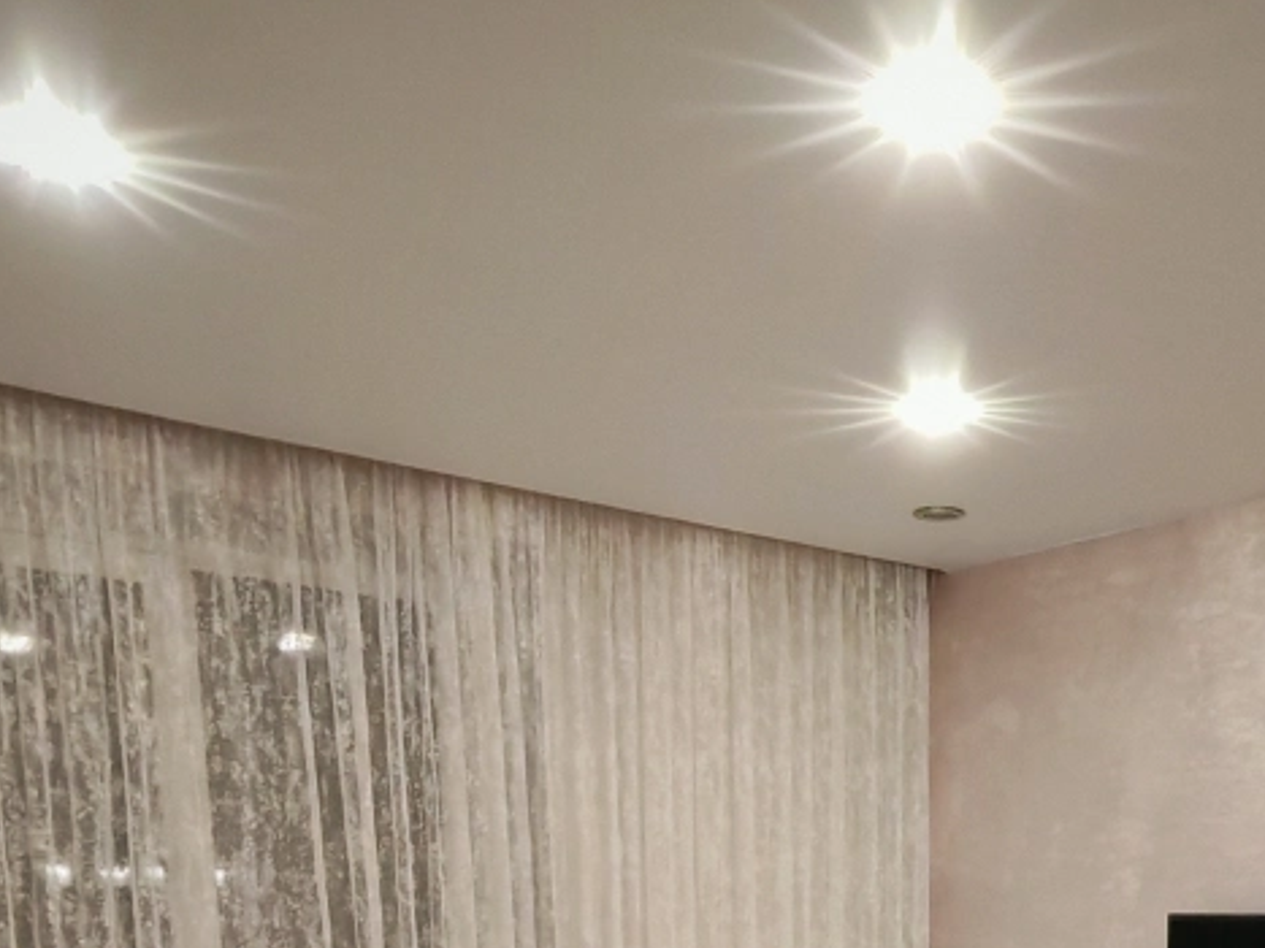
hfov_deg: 42.4
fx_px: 1571
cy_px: 1223
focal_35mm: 43
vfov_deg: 28.0
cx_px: 956
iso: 200
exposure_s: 1/33
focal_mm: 1.96
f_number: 2.2
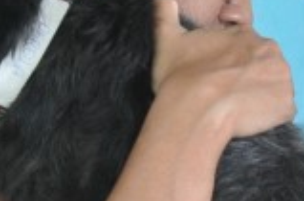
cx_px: 608
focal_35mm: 547
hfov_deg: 3.7
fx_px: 4605
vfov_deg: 2.5
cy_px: 36
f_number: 5
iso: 1000
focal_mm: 50
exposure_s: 1/100
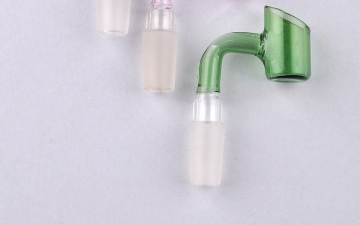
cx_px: 180
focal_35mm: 162
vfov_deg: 8.0
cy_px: -29
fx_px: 1590
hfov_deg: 12.9
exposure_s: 1/100
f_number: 13
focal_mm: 70
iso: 200
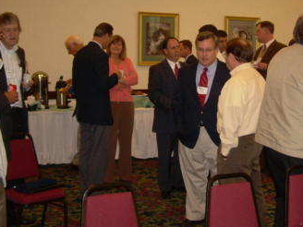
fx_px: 508
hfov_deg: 32.7
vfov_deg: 25.2
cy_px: 88
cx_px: 220
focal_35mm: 58
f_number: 2.8
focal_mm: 6.3
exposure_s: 1/60
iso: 168
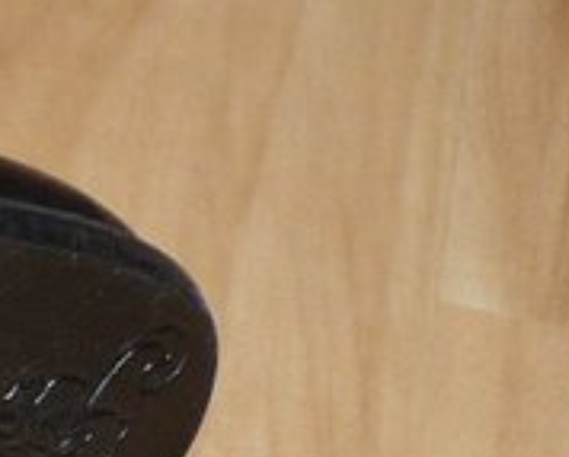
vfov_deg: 6.1
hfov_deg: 7.4
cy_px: 1157
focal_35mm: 241
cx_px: -913
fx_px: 4065
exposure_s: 1/30
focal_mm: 5.5
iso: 100
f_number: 2.8
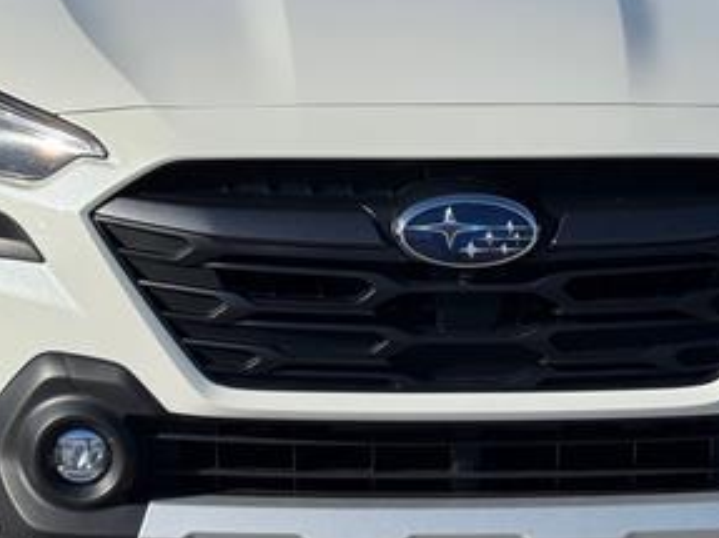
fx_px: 2222
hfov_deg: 18.4
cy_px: 158
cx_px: 416
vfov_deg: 13.8
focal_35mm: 107
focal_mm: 6.76
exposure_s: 1/6410
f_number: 1.78
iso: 64
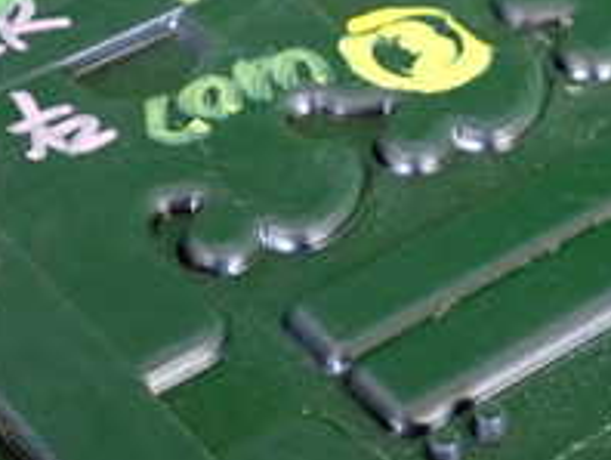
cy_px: 364
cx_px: 463
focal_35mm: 124
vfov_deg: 11.9
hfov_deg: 15.8
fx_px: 2191
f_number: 2.8
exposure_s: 1/40
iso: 800
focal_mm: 7.31
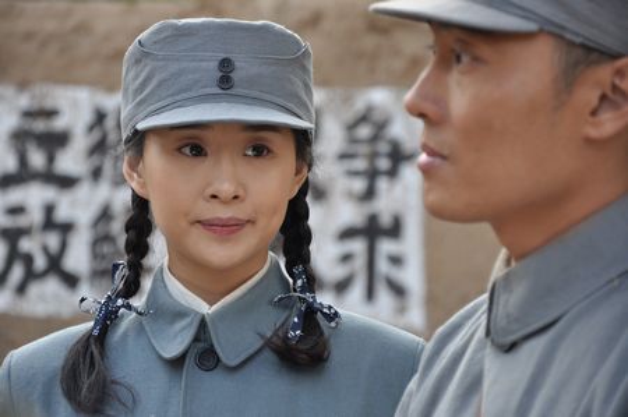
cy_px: 208
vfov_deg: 8.7
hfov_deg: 13.1
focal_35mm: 158
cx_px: 314
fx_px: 2744
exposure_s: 1/100
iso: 500
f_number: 5.6
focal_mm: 105
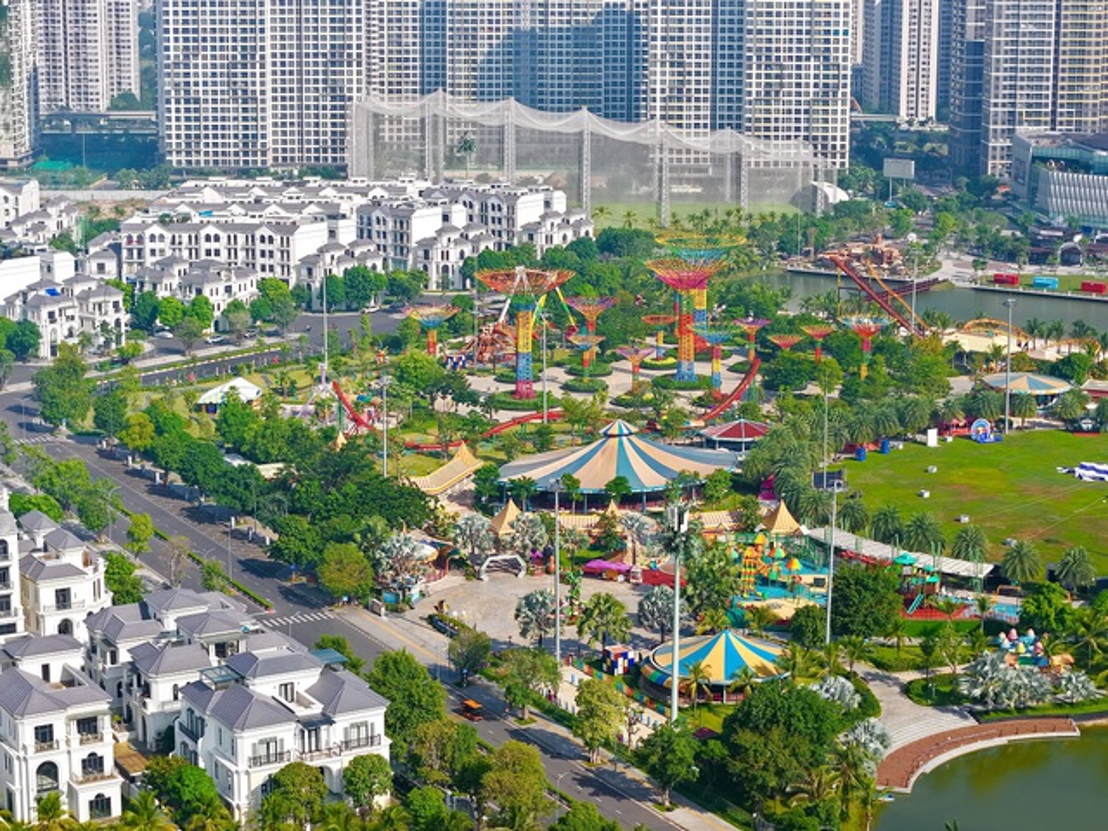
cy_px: 416
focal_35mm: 70
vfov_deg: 21.0
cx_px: 554
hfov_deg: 27.8
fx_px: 2241
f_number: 2.8
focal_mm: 19.35
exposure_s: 1/1600
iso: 120
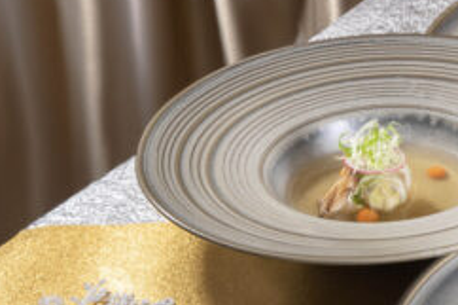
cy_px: 141
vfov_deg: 6.9
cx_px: 592
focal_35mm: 200
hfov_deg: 10.1
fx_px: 2543
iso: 100
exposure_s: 1/160
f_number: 13
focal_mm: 46
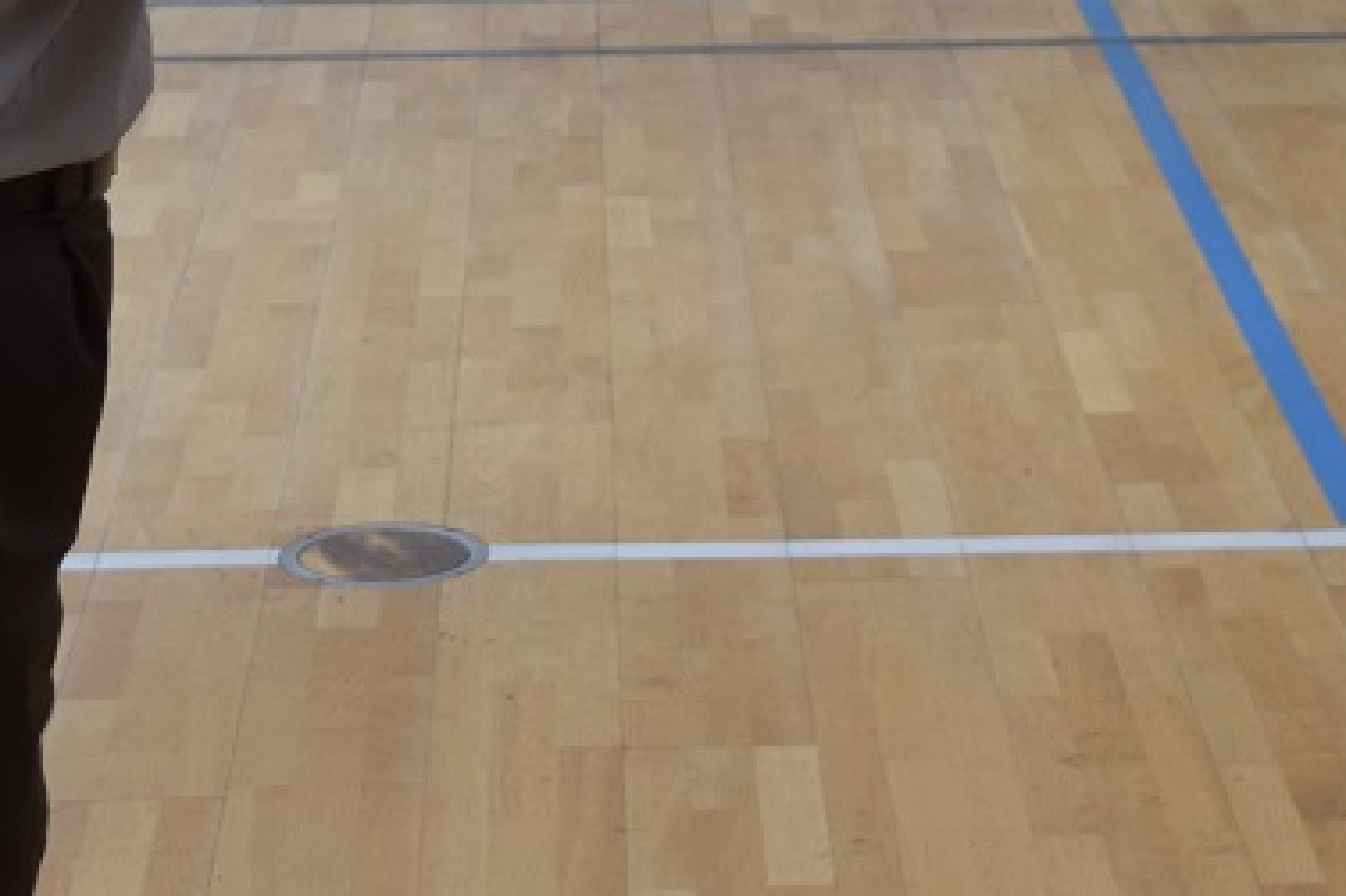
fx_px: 5179
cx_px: 678
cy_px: -414
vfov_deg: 9.6
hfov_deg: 14.8
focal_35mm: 139
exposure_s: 1/125
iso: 400
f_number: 5.6
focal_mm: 29
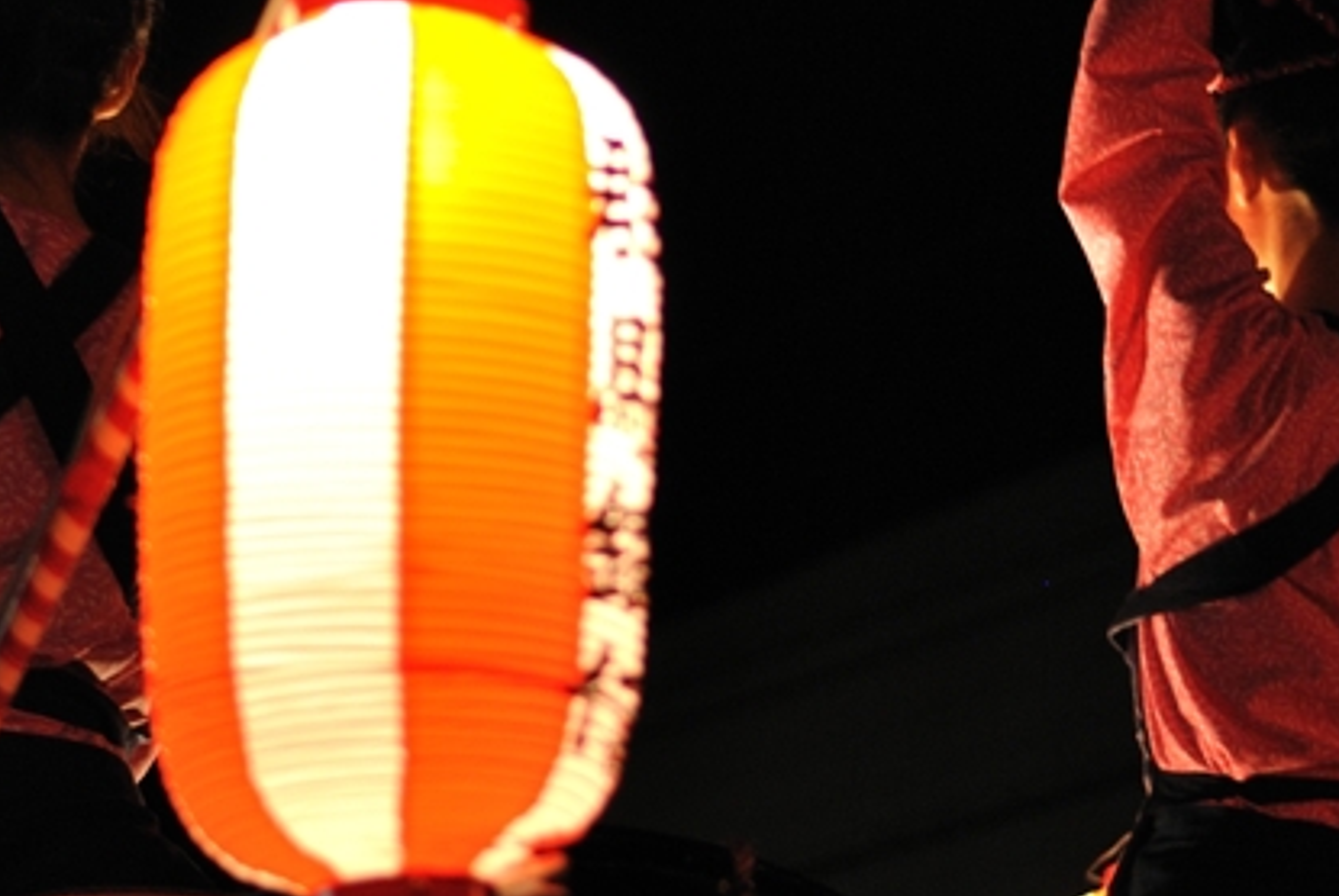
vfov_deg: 7.4
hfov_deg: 11.0
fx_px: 6891
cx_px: -42
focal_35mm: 185
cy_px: 401
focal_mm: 50
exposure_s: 1/100
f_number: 1.8
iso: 200
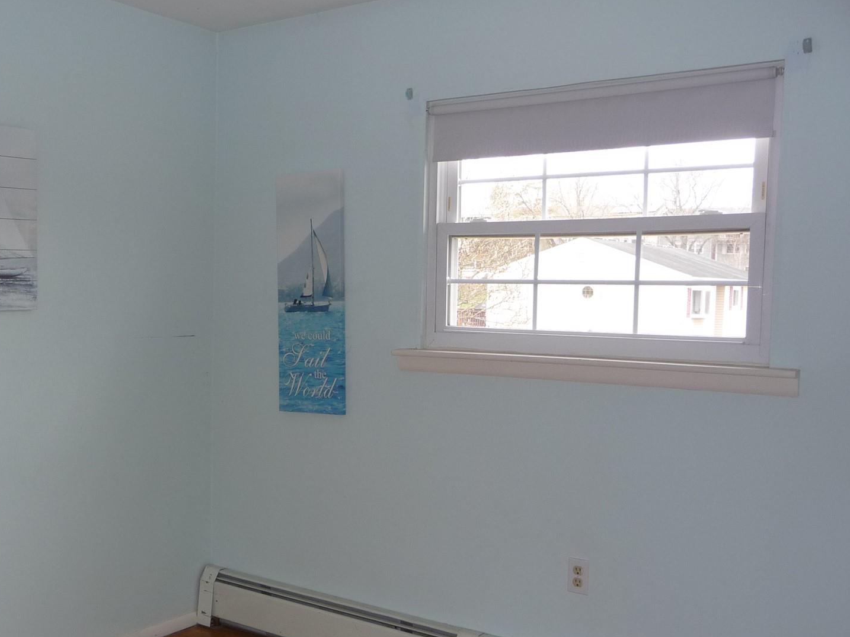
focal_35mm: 40
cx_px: 314
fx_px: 982
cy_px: 367
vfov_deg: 35.9
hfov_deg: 46.4
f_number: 3.3
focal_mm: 4.7
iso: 100
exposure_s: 1/40
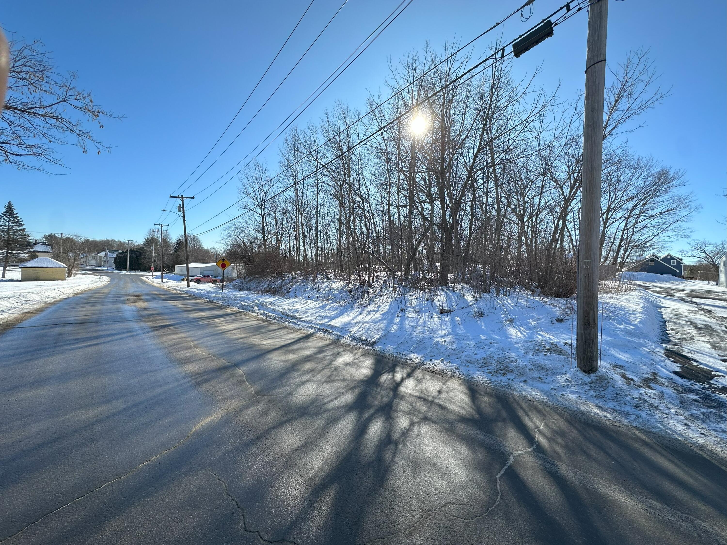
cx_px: 364
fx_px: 294
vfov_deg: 85.7
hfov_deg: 102.1
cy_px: 272
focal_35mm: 14
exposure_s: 1/1531
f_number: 2.2
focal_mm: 2.22
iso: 50
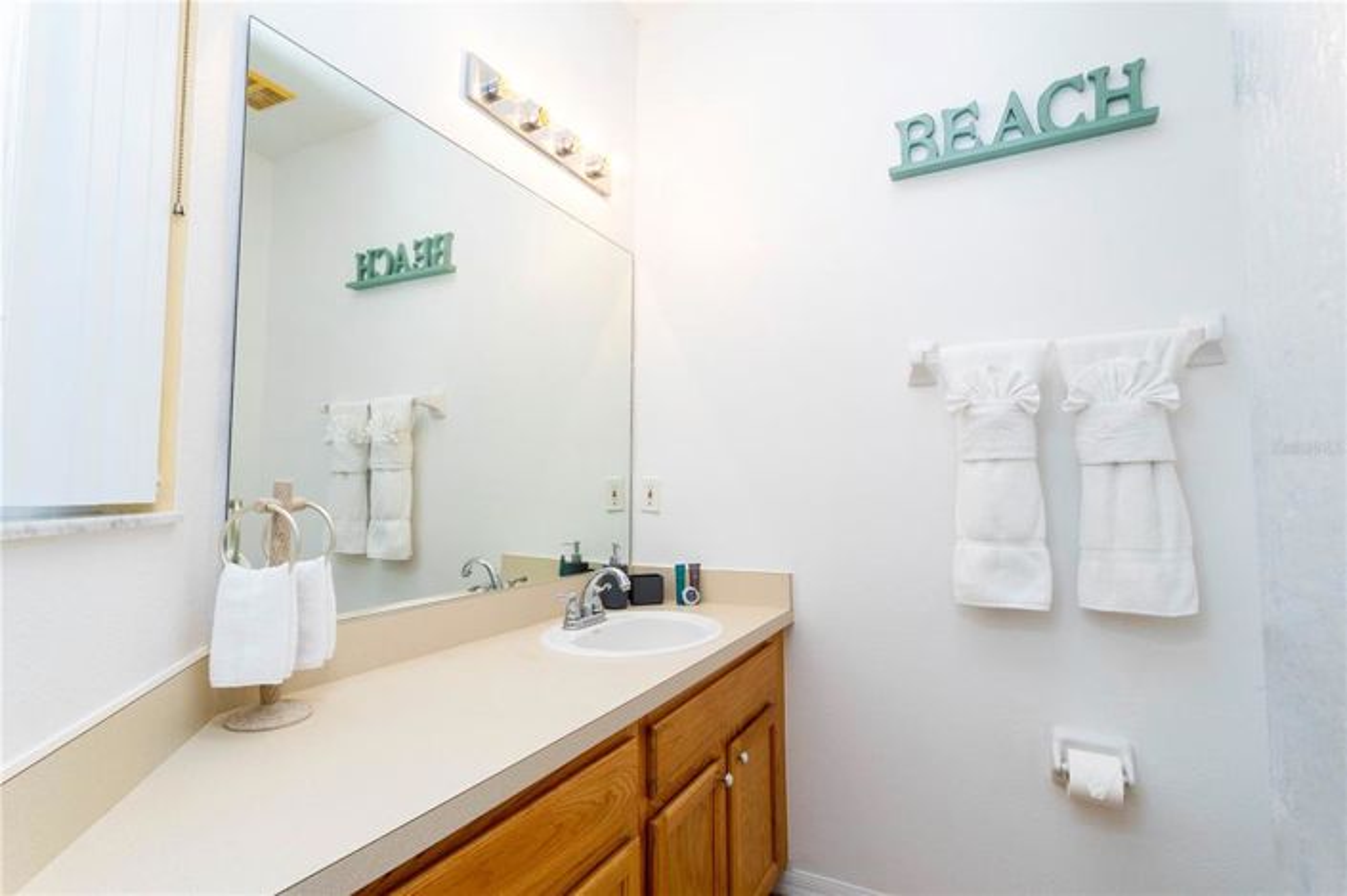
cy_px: 448
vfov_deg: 70.4
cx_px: 674
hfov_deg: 93.3
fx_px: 636
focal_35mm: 17
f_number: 14
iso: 1000
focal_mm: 17
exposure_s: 1/30
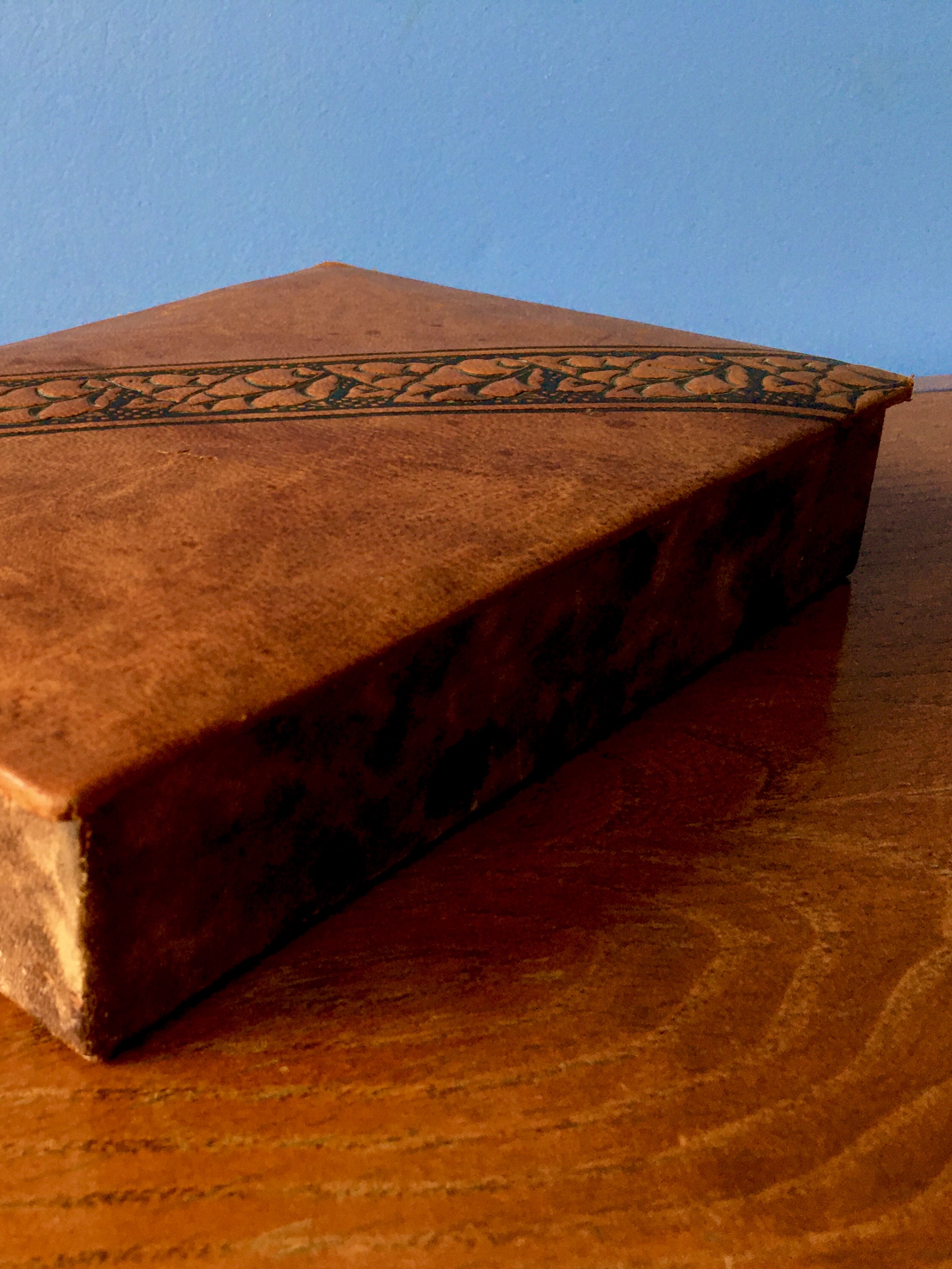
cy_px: 640
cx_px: 193
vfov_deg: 47.9
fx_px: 1430
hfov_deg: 35.7
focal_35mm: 39
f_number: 2.2
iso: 50
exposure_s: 1/17
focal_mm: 4.15
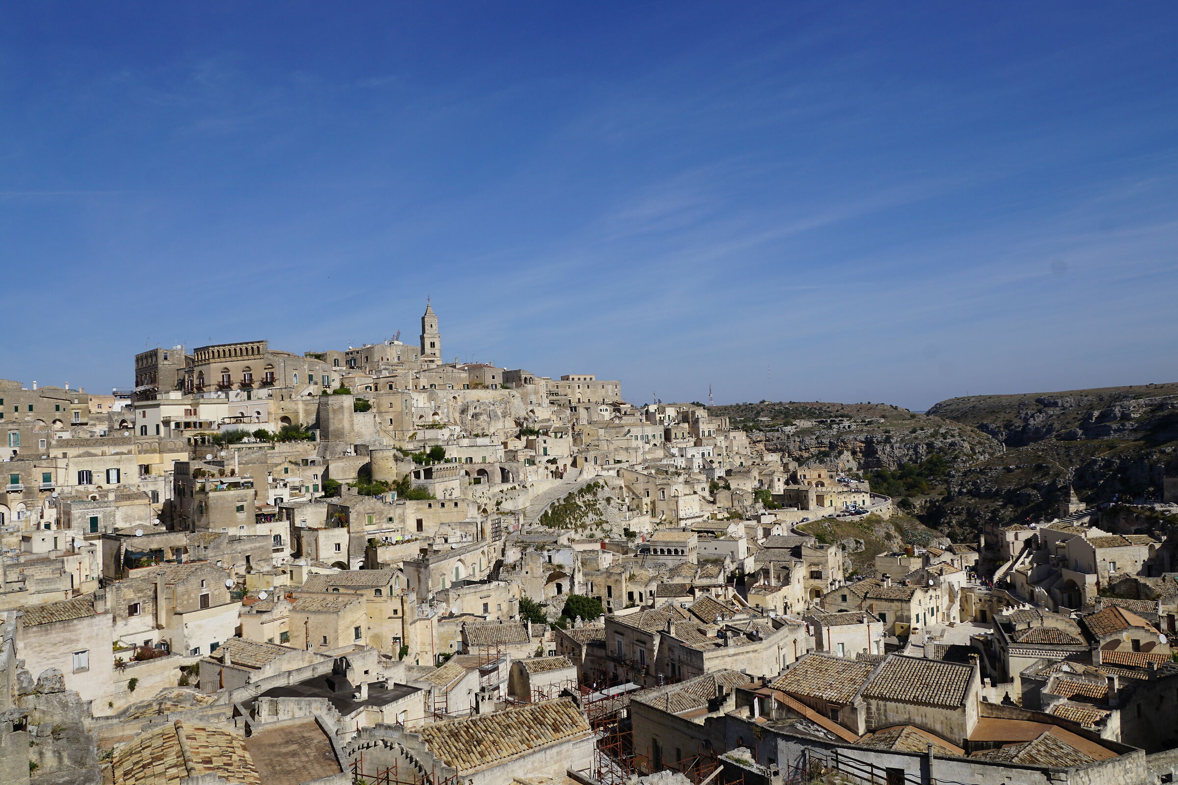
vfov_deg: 47.9
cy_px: 392
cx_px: 589
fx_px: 883
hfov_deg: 67.4
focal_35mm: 27
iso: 100
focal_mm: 18
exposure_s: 1/320
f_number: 10
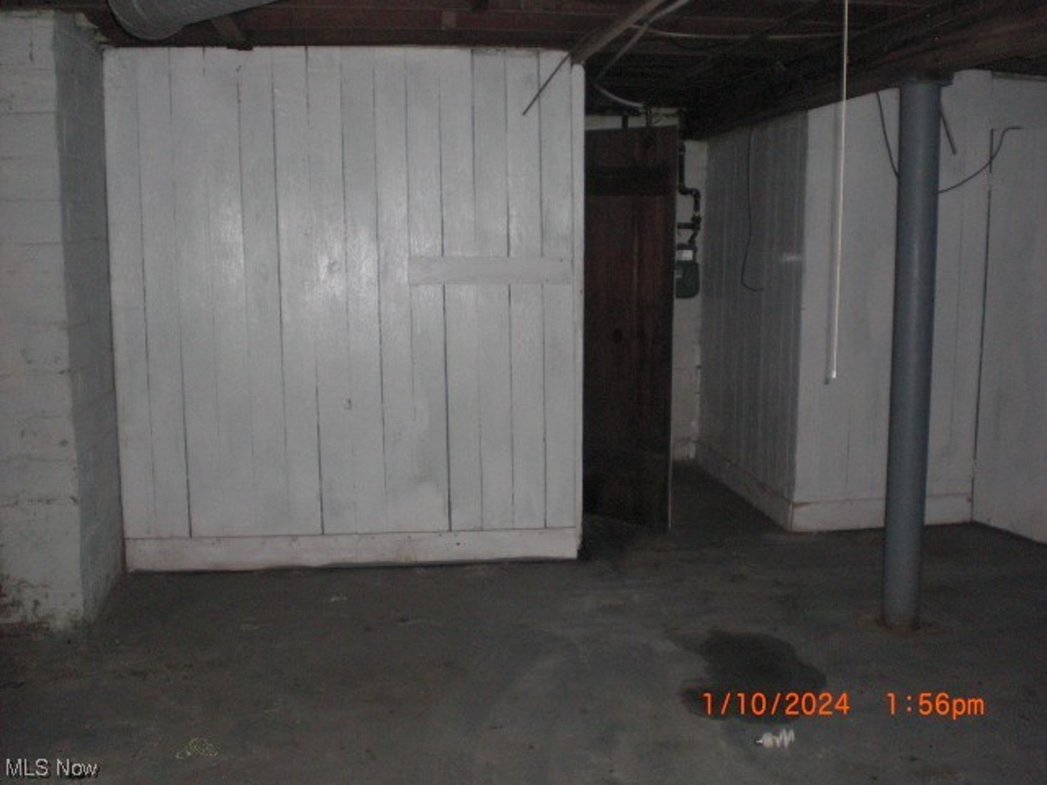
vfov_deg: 37.7
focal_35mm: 38
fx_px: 1149
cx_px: 524
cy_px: 392
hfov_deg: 49.0
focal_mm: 6.3
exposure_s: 1/60
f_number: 3.1
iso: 200
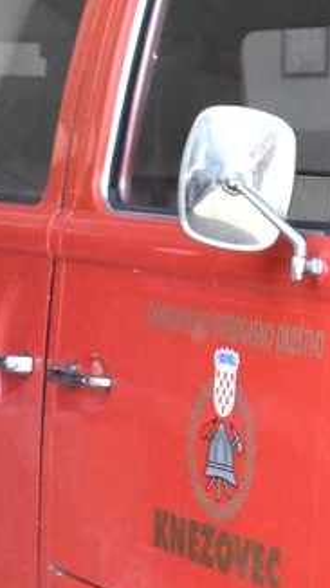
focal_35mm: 139
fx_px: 2166
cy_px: 326
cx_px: 509
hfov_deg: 8.5
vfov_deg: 15.5
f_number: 4.5
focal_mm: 18
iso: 4000
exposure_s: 1/4000
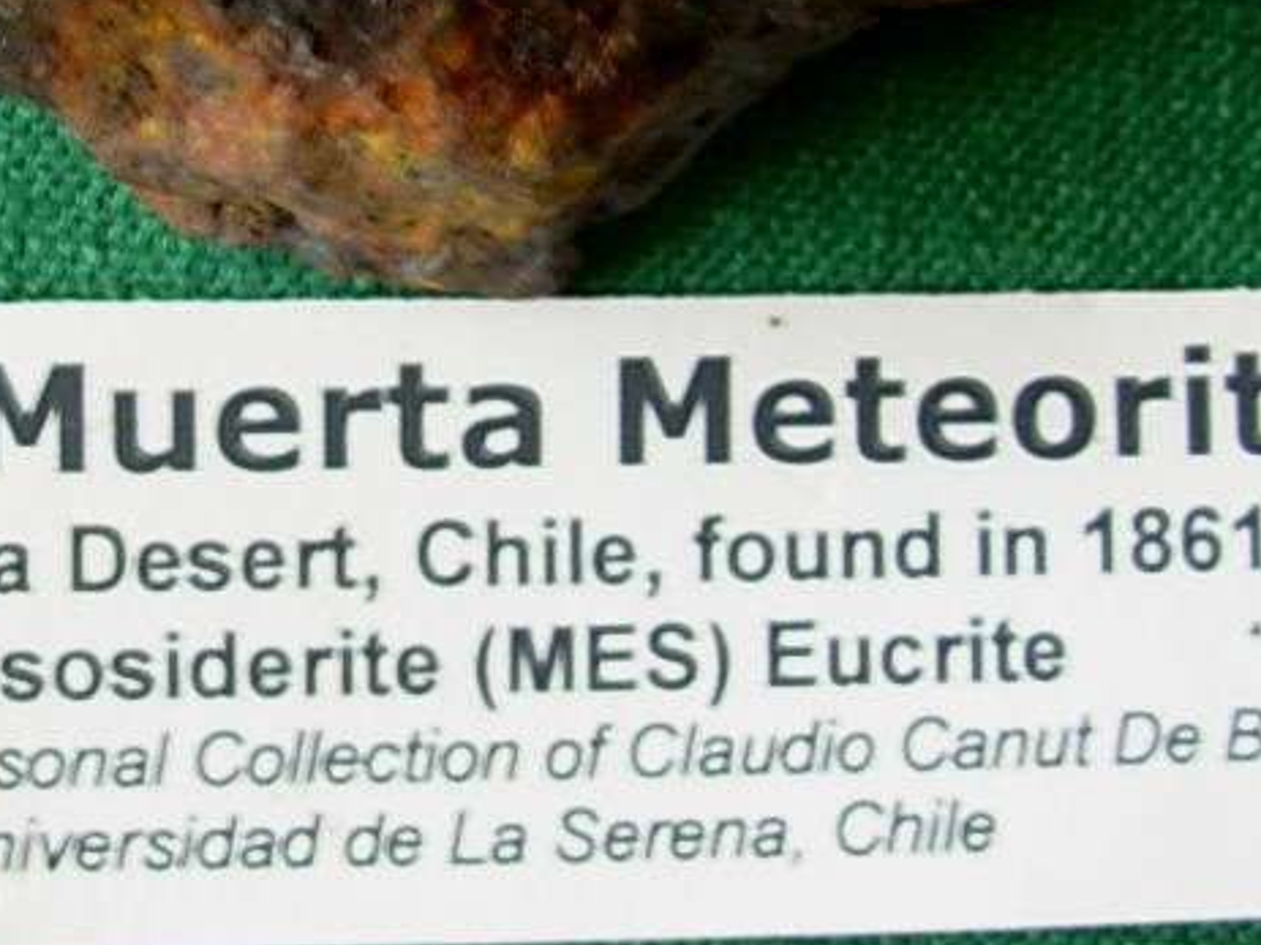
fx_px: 3059
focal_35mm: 84
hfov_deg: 23.1
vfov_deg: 17.5
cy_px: 226
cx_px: 313
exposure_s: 1/4
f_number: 2.9
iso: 51
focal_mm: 6.3
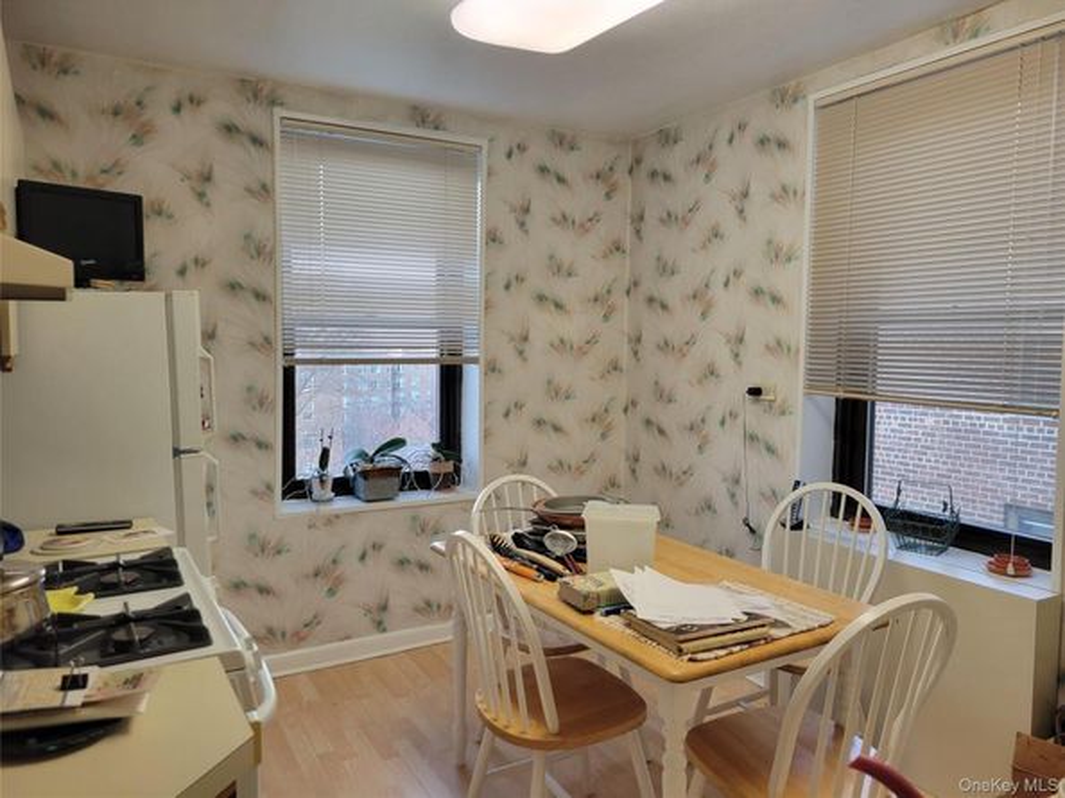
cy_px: 399
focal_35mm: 26
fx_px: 800
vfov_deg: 53.0
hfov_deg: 67.3
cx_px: 532
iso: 64
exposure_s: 1/60
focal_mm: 5.4
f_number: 1.8
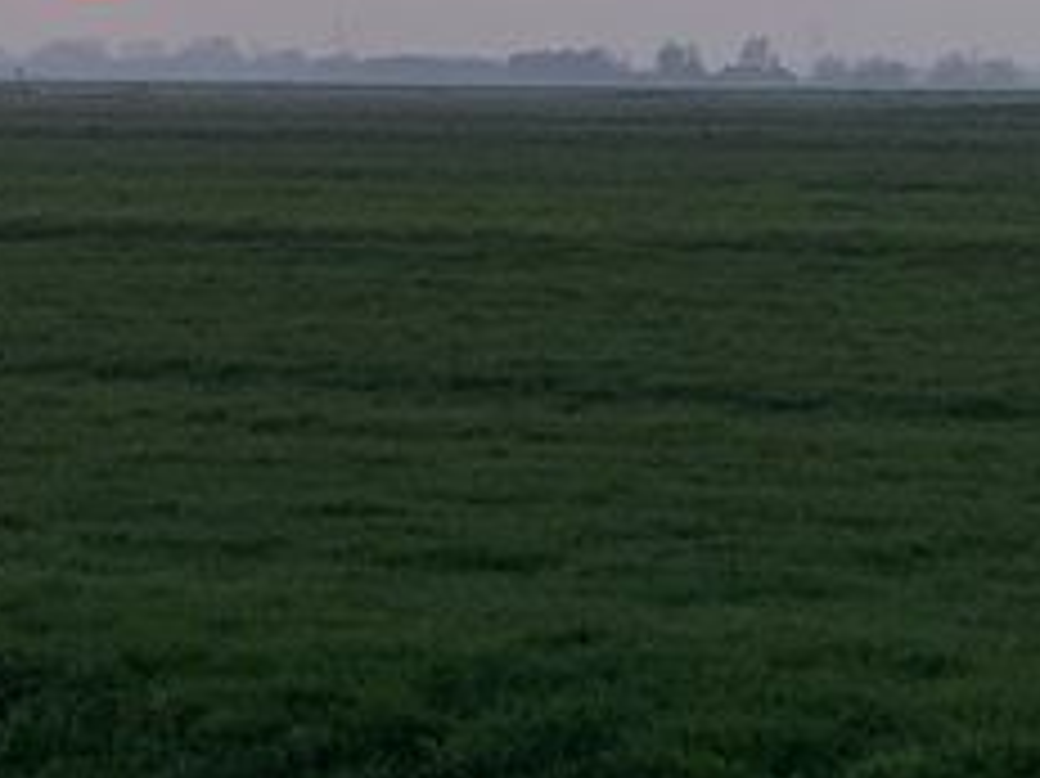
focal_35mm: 225
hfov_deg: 8.6
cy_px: 63
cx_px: -446
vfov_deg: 6.6
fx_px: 6756
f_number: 2.4
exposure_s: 1/188
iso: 16
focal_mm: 6
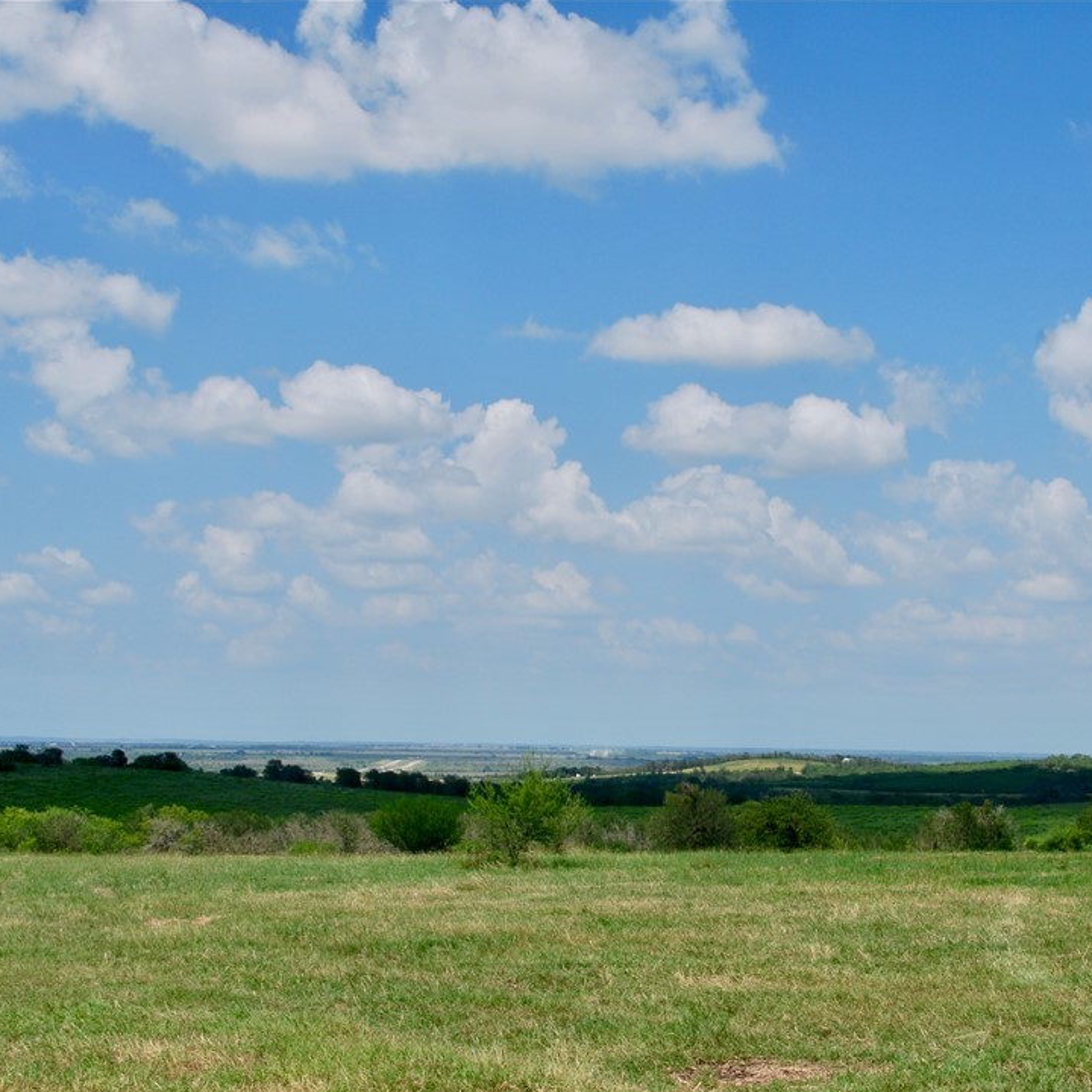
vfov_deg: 30.7
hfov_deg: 30.6
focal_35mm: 56
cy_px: 548
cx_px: 667
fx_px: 1986
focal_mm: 29
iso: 100
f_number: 9
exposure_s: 1/320
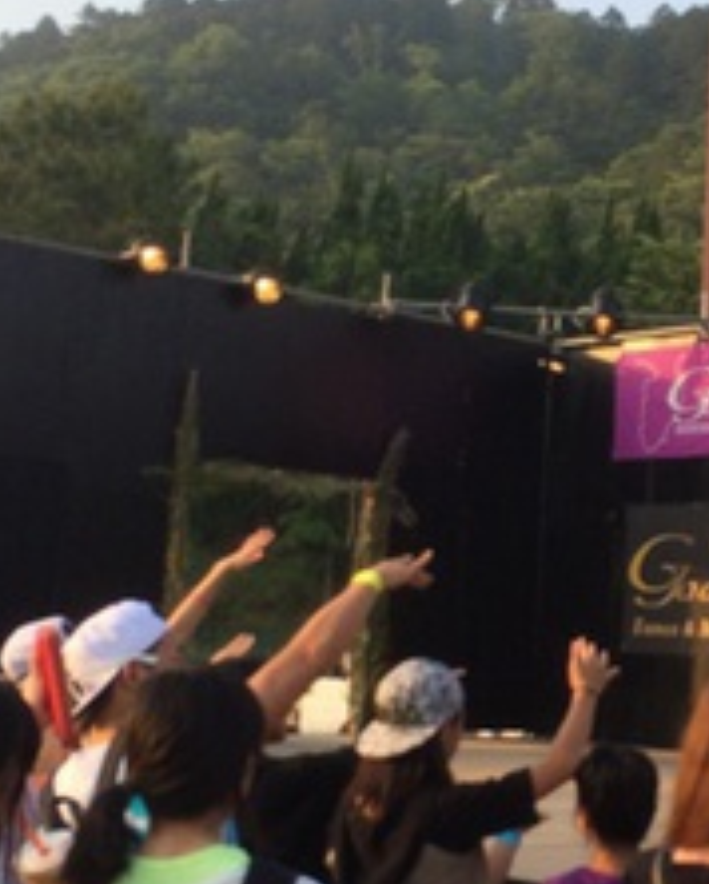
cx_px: 649
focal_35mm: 79
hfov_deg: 19.1
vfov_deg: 24.1
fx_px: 2069
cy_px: 534
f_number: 2.2
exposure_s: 1/540
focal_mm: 4.12
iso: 32
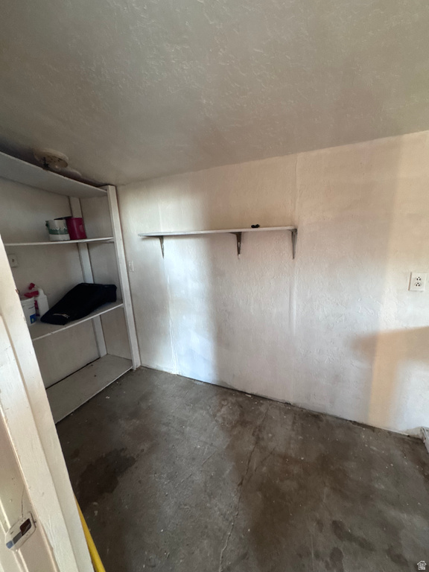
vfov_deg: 102.1
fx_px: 231
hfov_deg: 85.7
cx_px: 214
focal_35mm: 14
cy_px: 286
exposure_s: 1/60
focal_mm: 2.22
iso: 500
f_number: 2.2
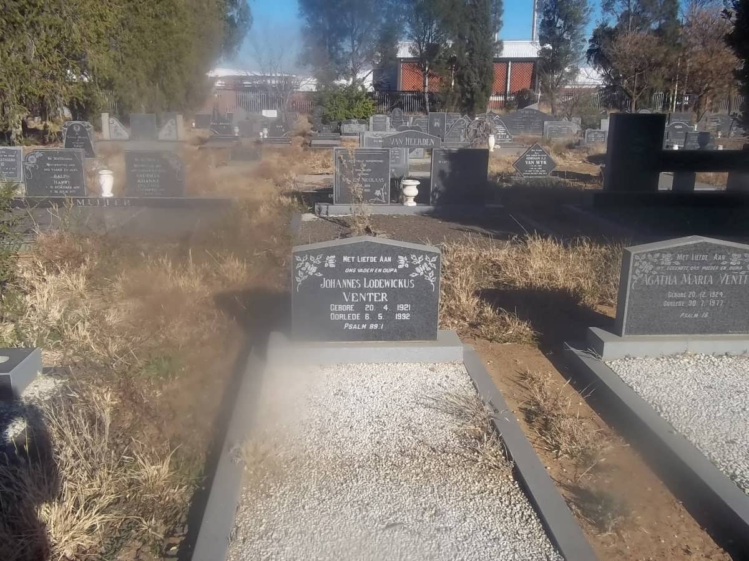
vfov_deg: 44.2
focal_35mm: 32
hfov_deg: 56.8
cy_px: 280
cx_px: 374
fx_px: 692
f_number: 5.5
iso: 80
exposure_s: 1/500
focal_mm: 5.7
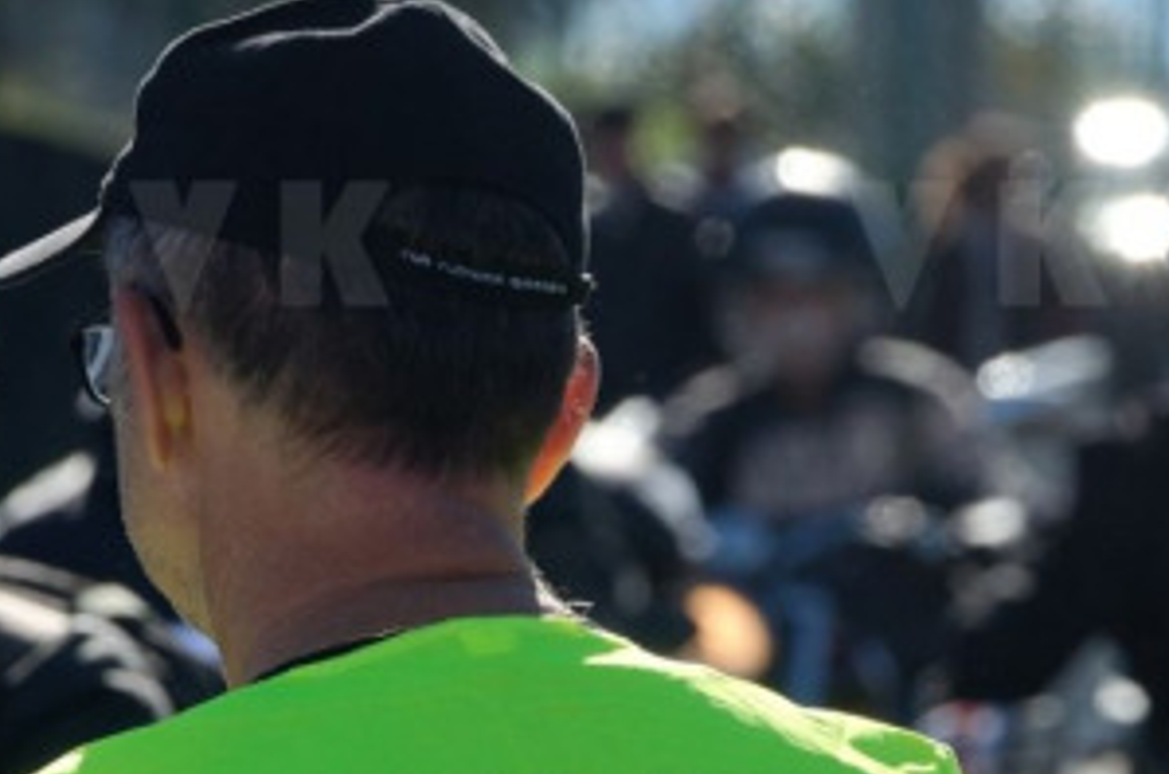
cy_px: 962
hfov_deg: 2.7
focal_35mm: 762
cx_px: 977
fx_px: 24691
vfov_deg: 1.8
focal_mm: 190
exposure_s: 1/640
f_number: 8
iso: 250
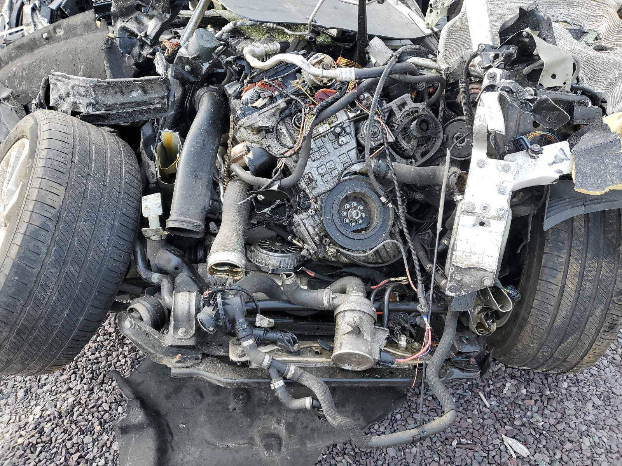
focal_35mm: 26
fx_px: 467
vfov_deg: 53.1
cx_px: 311
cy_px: 233
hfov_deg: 67.3
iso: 50
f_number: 1.5
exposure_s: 1/400
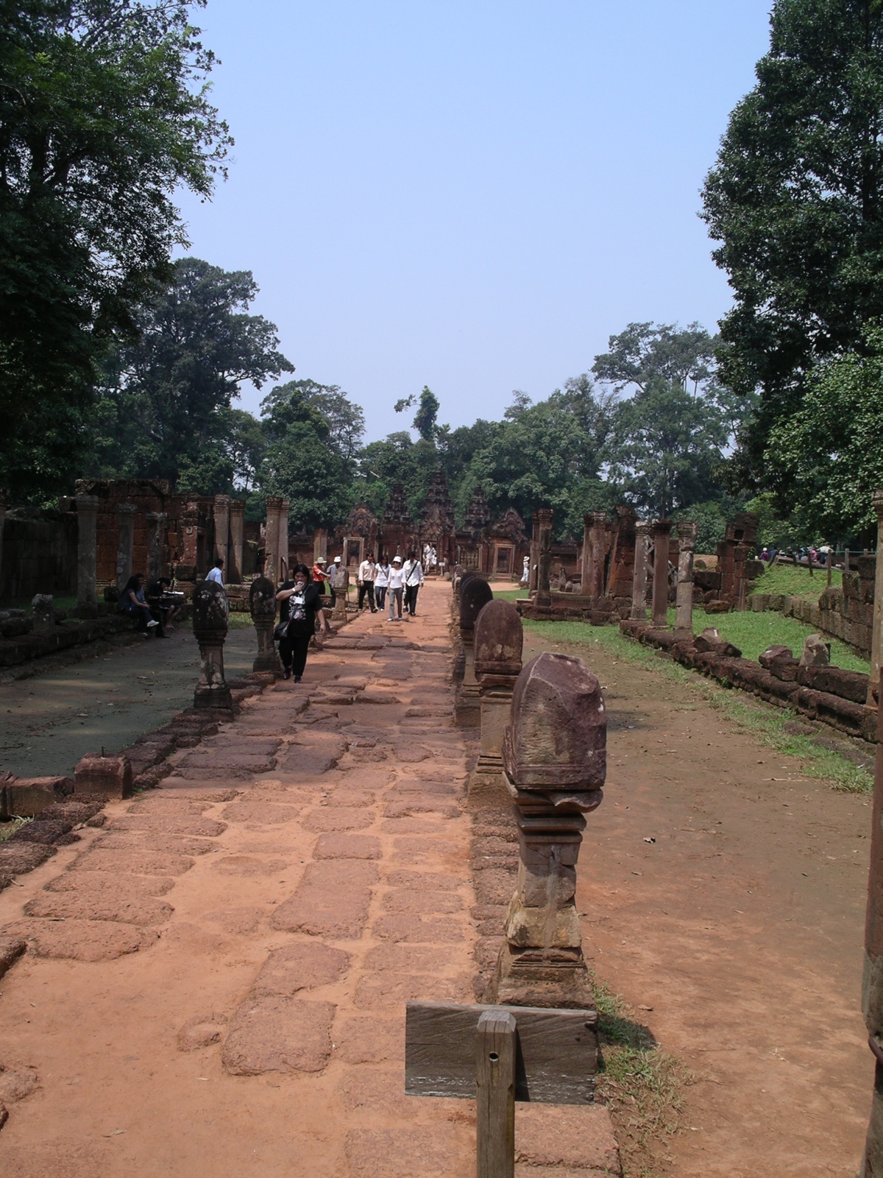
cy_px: 589
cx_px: 442
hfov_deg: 38.7
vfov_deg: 50.1
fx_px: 1258
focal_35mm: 37
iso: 64
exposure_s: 1/320
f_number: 5.6
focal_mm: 7.8
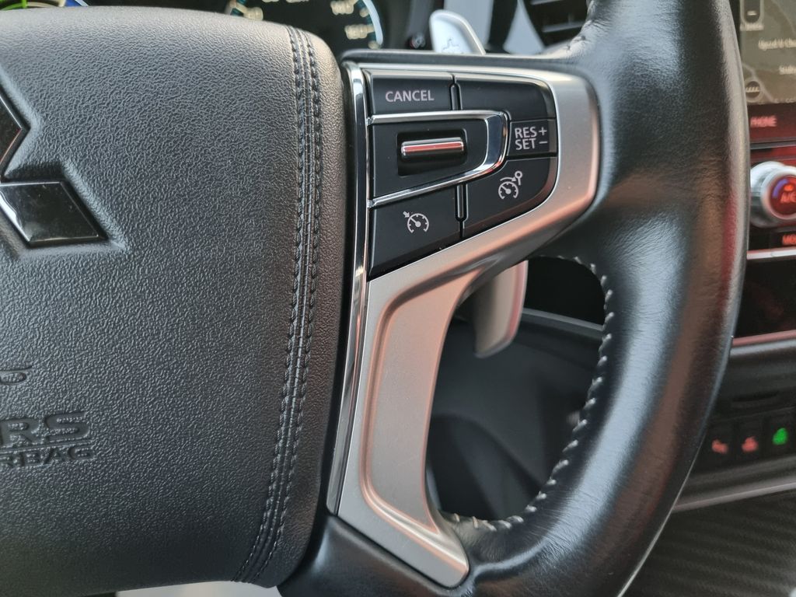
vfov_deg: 53.1
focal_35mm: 26
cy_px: 298
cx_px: 398
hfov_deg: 67.3
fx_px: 598
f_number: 1.8
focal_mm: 5.4
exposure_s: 1/50
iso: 800
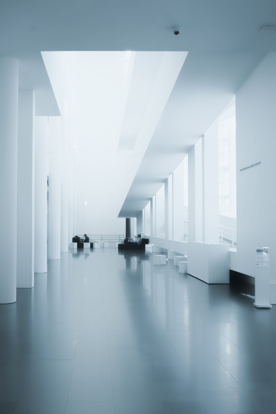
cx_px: 138
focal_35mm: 41
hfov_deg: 32.6
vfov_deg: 47.4
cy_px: 207
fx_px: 471
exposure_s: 1/60
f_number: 5.6
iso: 200
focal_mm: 27
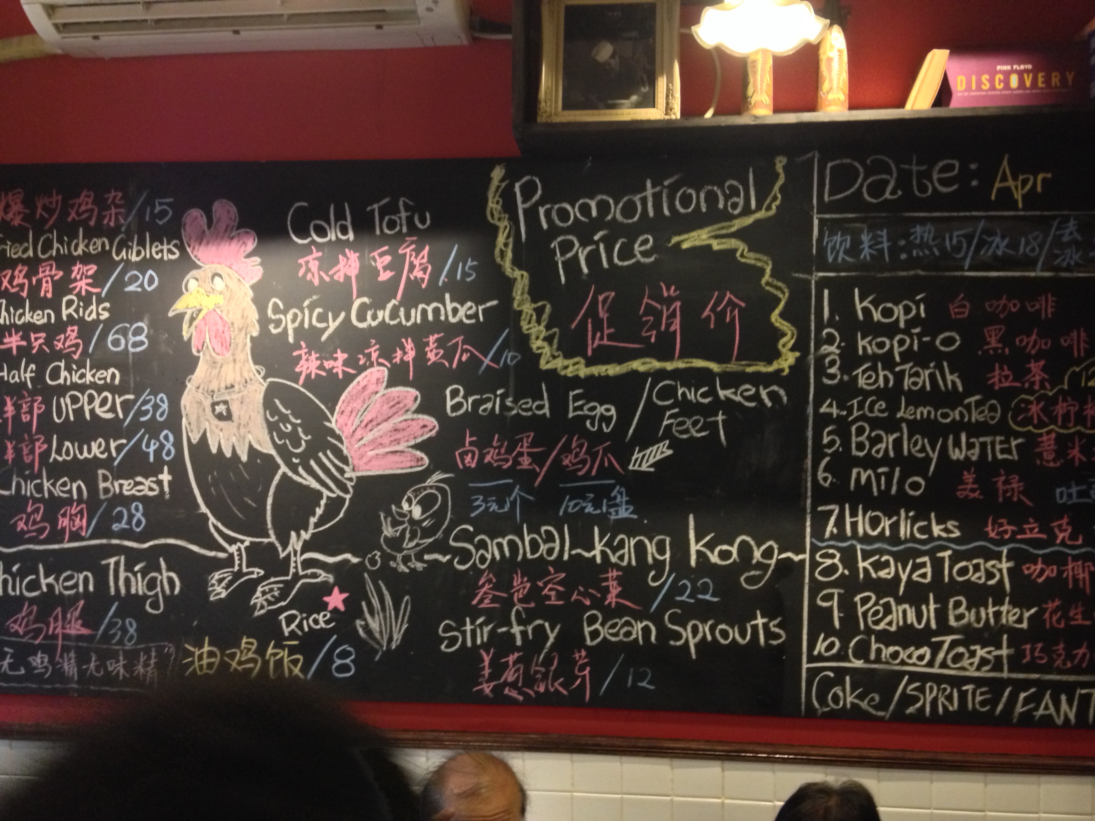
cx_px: 548
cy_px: 410
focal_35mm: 33
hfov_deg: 55.4
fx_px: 1044
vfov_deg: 42.9
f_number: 2.4
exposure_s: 1/15
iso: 400
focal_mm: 4.12
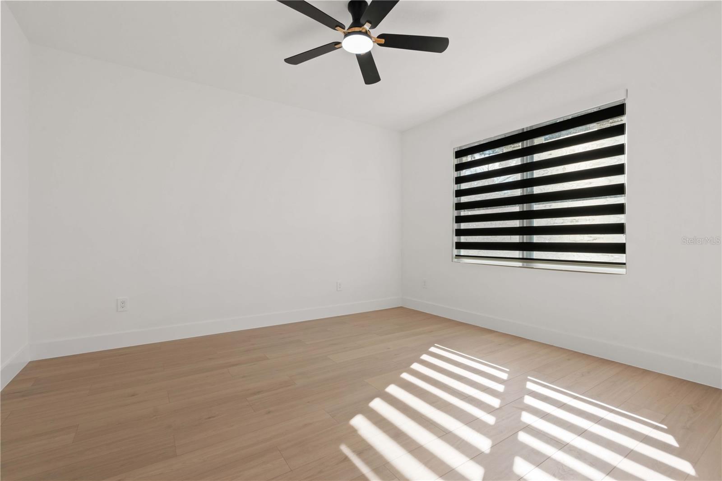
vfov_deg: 73.7
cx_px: 361
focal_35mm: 16
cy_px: 240
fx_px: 321
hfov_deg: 96.7
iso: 250
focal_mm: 16
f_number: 9
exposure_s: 1/25
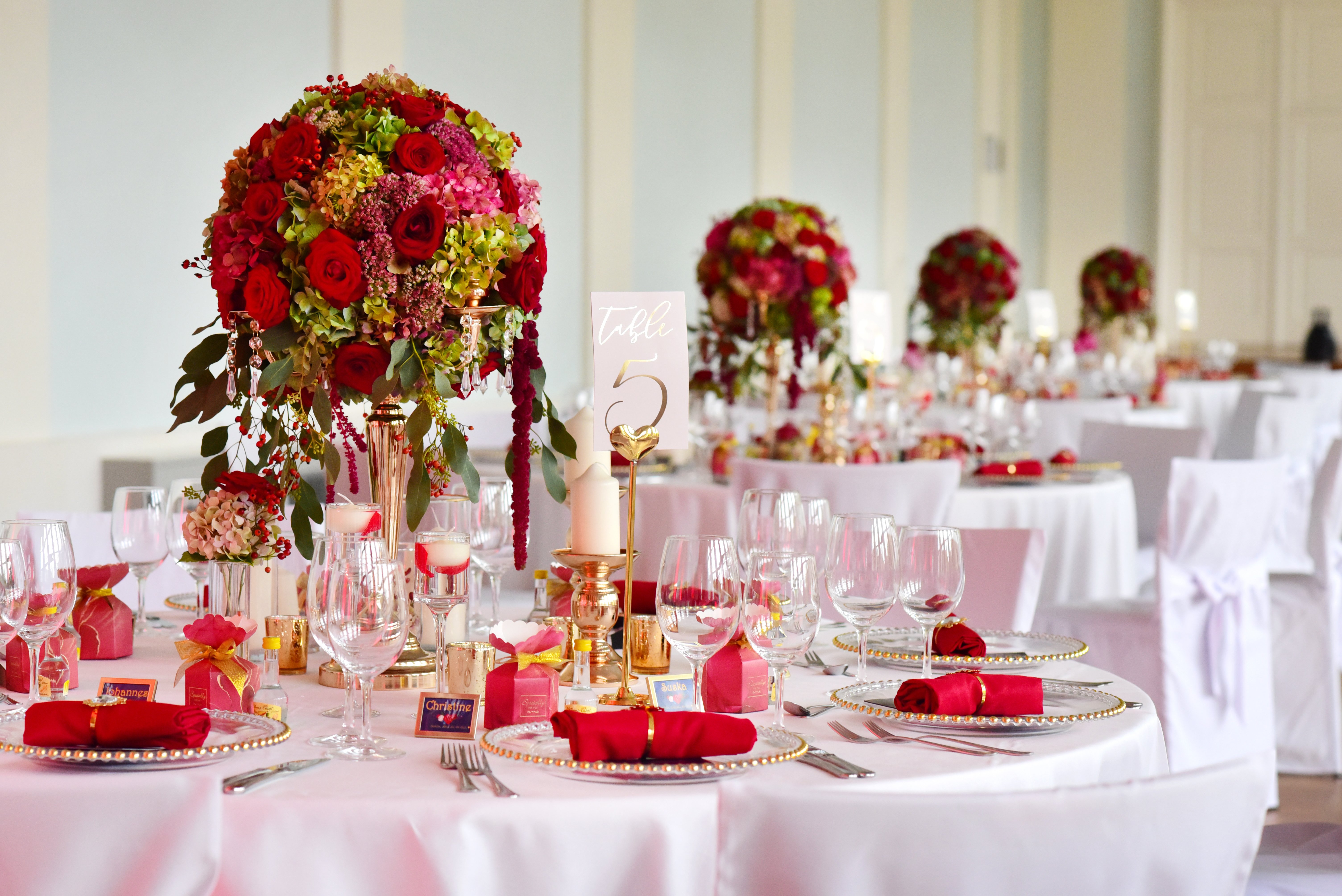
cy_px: 448
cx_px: 671
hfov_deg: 23.9
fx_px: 3170
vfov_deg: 16.1
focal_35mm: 85
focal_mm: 85
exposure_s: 1/60
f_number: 5
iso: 2500
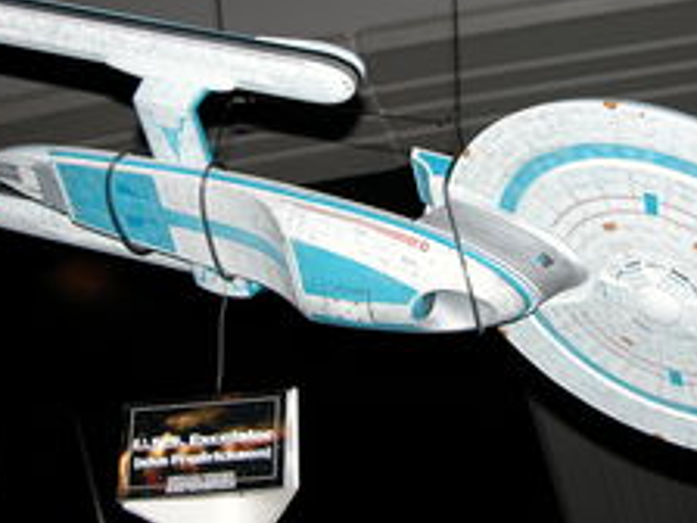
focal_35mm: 116
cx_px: 380
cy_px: 146
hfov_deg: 17.0
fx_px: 2336
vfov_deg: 12.7
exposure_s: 1/125
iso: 100
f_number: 3.2
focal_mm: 16.8
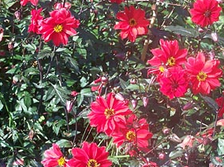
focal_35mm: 140
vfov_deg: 10.6
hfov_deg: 14.1
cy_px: 59
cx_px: 119
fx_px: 904
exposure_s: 1/160
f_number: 3.2
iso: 64
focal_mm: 17.5
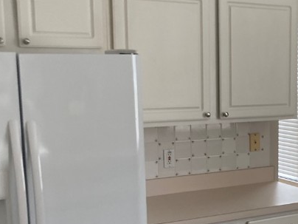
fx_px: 611
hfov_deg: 26.1
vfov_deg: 20.6
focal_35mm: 71
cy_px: 164
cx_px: 292
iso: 64
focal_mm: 3.99
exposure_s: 1/60
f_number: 1.8
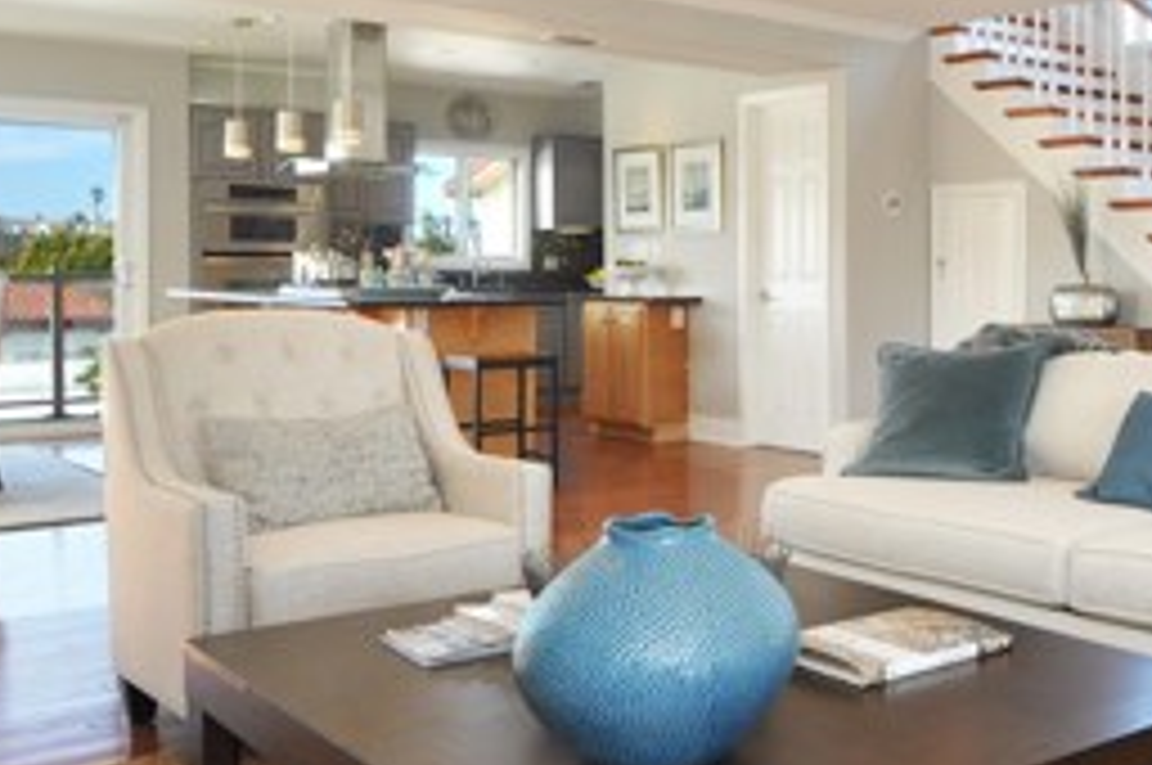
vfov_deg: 32.1
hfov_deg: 42.5
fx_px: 1318
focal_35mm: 41
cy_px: 245
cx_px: 1080
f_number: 8
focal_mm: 11
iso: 320
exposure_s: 1/30
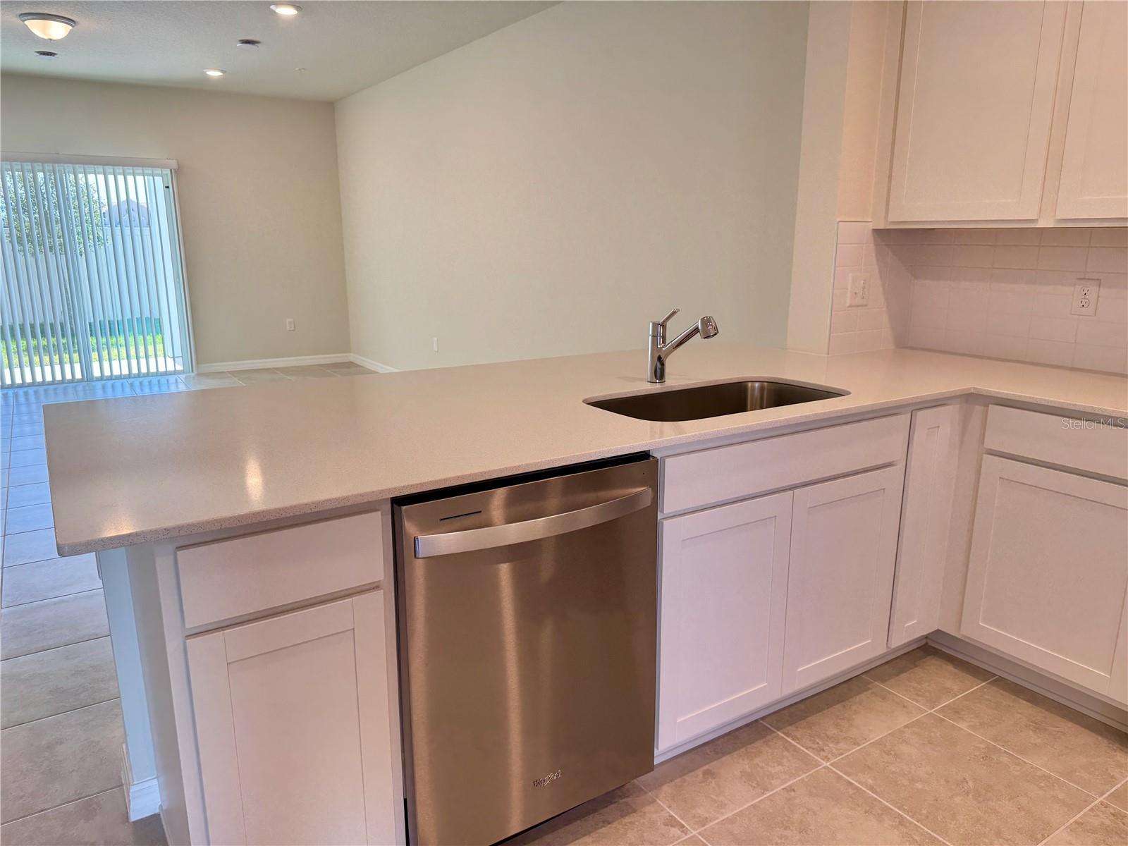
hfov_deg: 71.6
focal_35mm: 24
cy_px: 423
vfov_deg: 56.8
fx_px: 782
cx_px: 564
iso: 100
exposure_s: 1/159
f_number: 1.78
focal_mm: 6.76
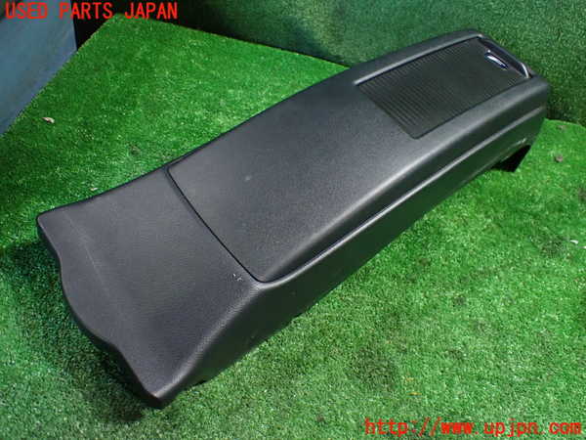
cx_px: 293
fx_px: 508
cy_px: 220
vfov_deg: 46.8
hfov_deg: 60.0
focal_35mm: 30
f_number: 2.3
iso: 800
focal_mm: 5.4
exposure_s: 1/60
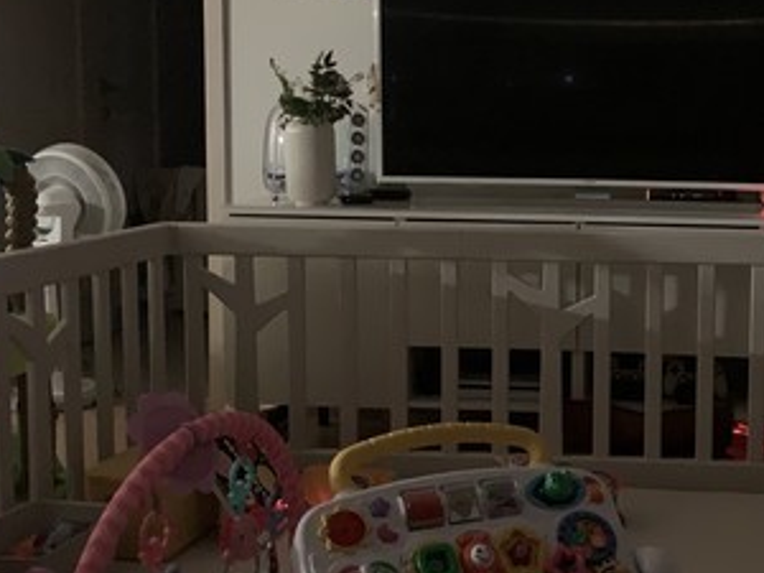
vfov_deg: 28.0
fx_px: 1148
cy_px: 252
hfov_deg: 36.0
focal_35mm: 52
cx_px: 565
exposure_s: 1/4
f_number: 1.8
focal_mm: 4.25
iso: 800
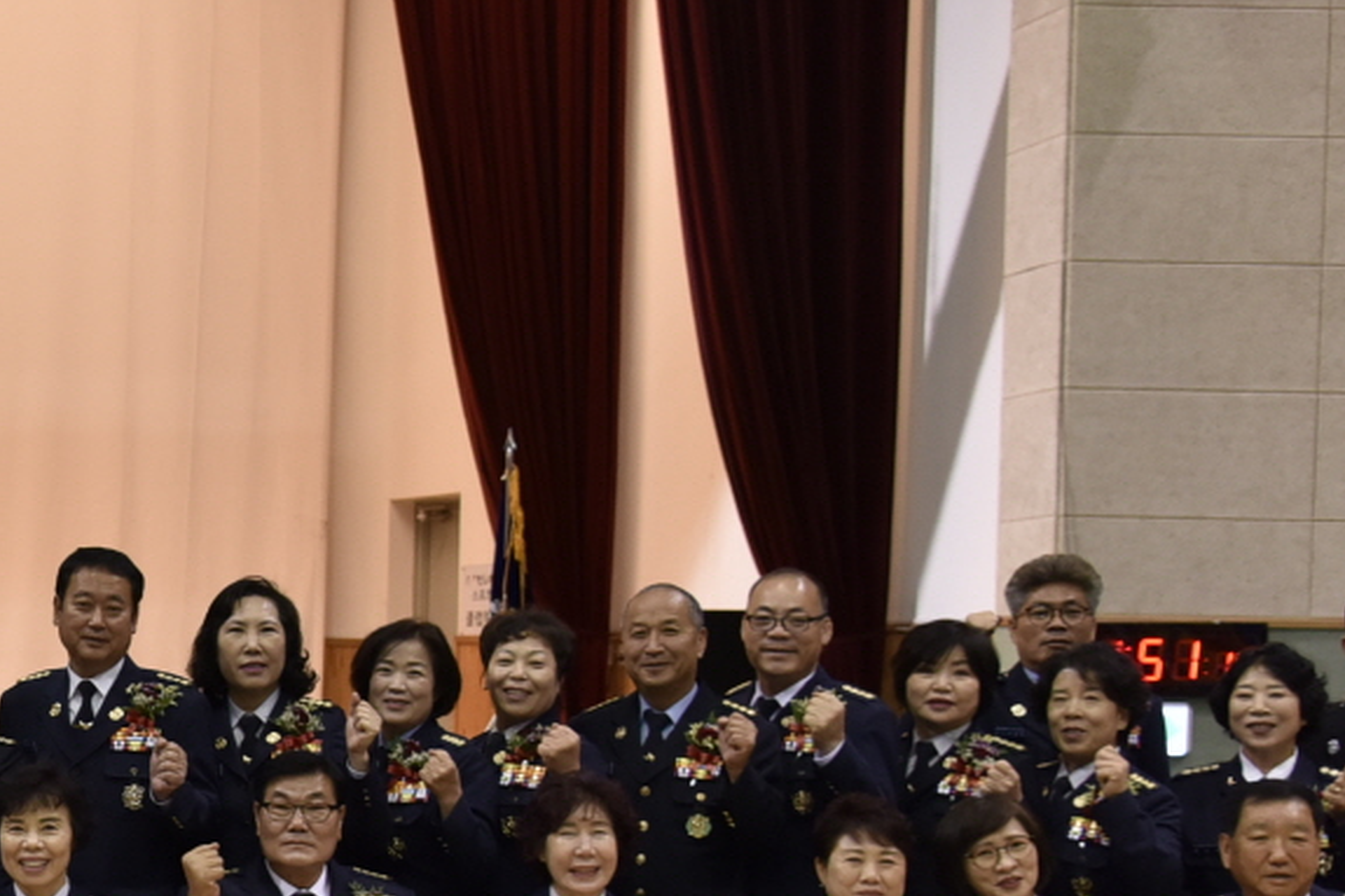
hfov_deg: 19.7
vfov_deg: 14.4
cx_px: -477
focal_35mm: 94
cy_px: 783
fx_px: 3511
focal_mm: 30
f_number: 4.5
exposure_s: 1/125
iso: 800
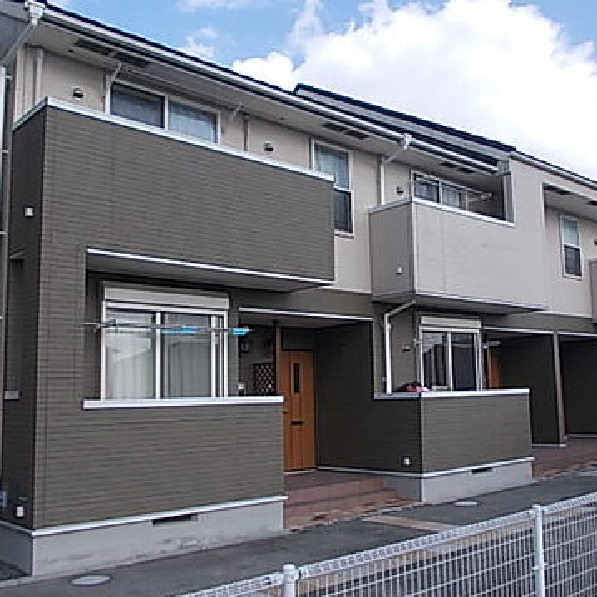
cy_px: 307
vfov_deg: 47.2
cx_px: 353
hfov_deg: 47.0
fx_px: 683
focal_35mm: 35
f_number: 5.4
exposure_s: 1/200
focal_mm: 4
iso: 80
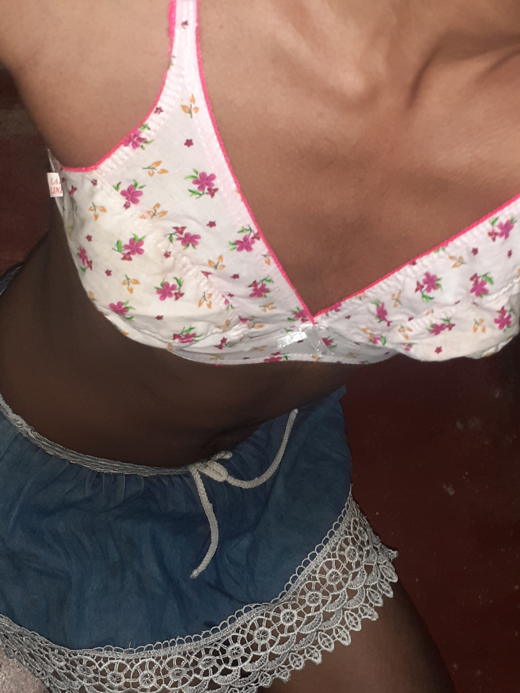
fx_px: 621
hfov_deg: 45.4
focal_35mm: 31
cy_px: 346
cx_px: 260
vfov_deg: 58.4
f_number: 1.9
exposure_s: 1/50
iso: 125
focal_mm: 3.6
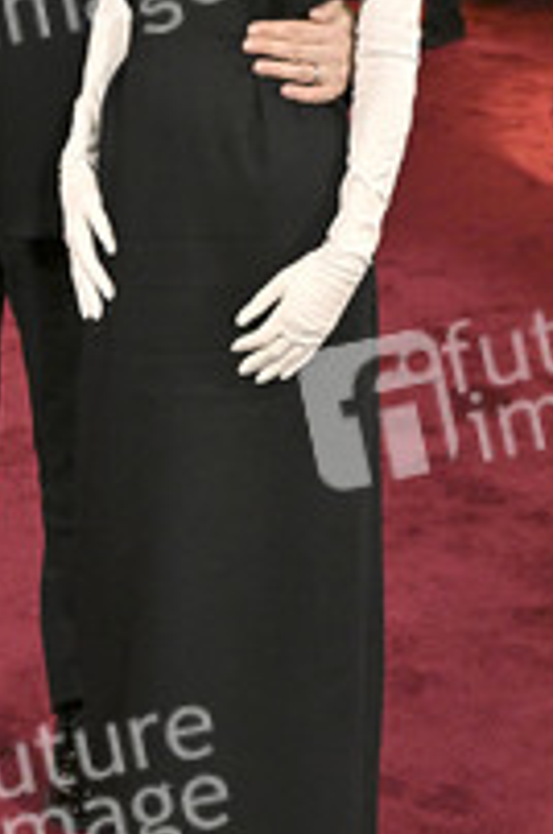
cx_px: 136
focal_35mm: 95
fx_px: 2196
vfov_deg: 21.3
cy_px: 186
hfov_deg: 14.3
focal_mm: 48
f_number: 5.6
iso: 2500
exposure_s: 1/320
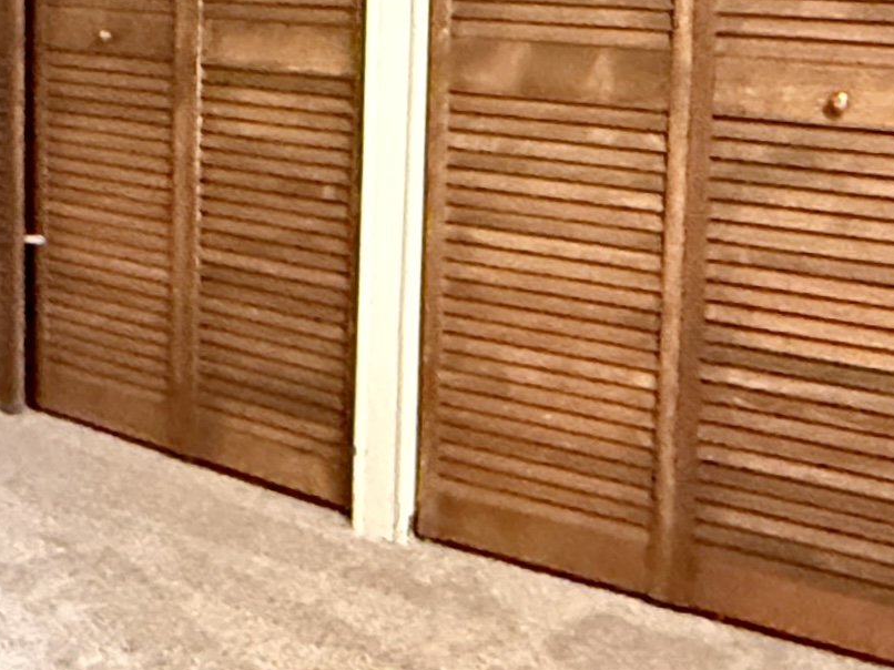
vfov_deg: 22.1
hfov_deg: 28.8
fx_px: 1678
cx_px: 118
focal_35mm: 65
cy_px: 94
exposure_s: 1/30
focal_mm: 2.22
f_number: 2.2
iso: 2500
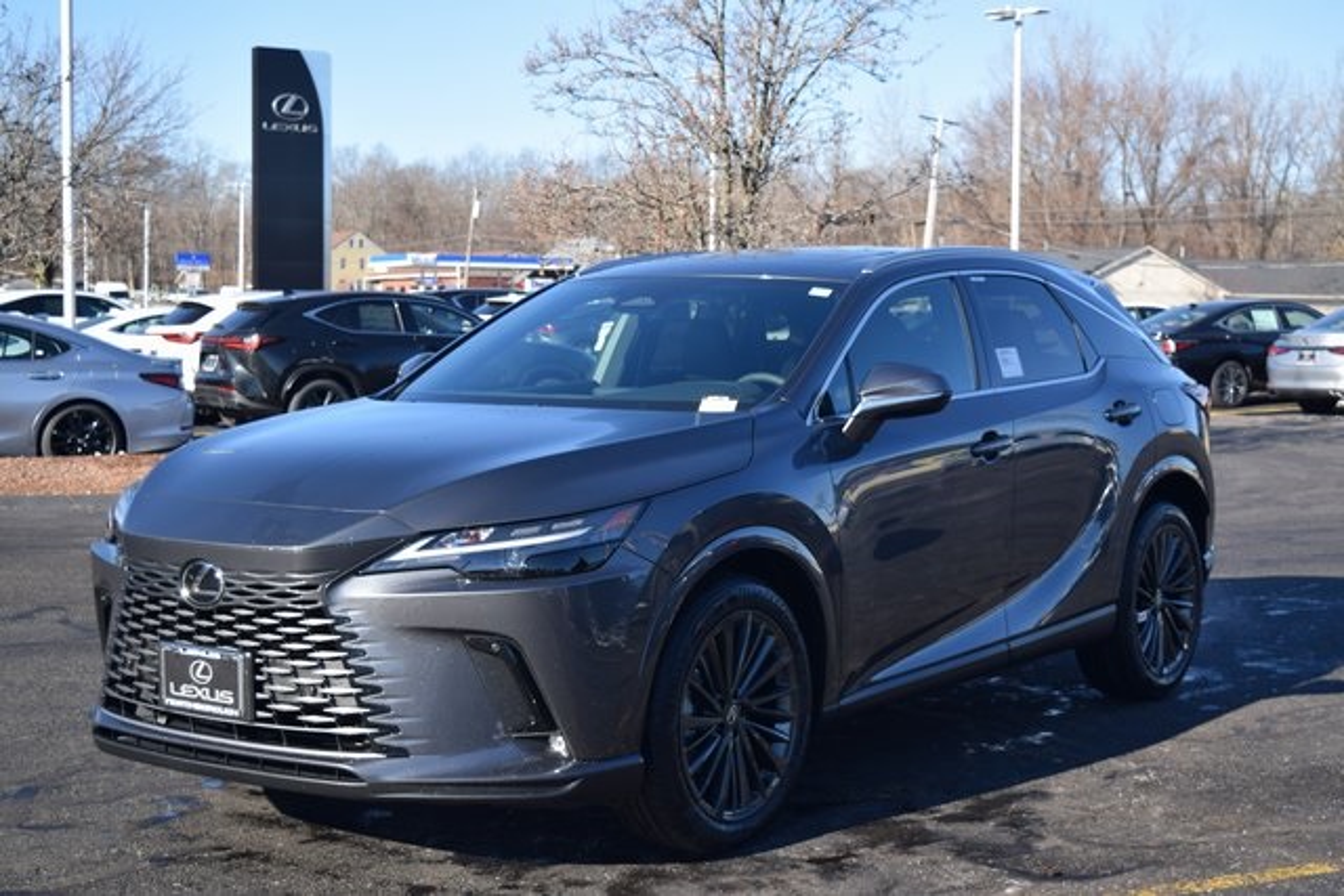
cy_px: 448
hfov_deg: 35.0
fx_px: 2128
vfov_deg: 23.8
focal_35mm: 57
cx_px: 672
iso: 400
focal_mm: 38
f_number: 5
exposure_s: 1/1250
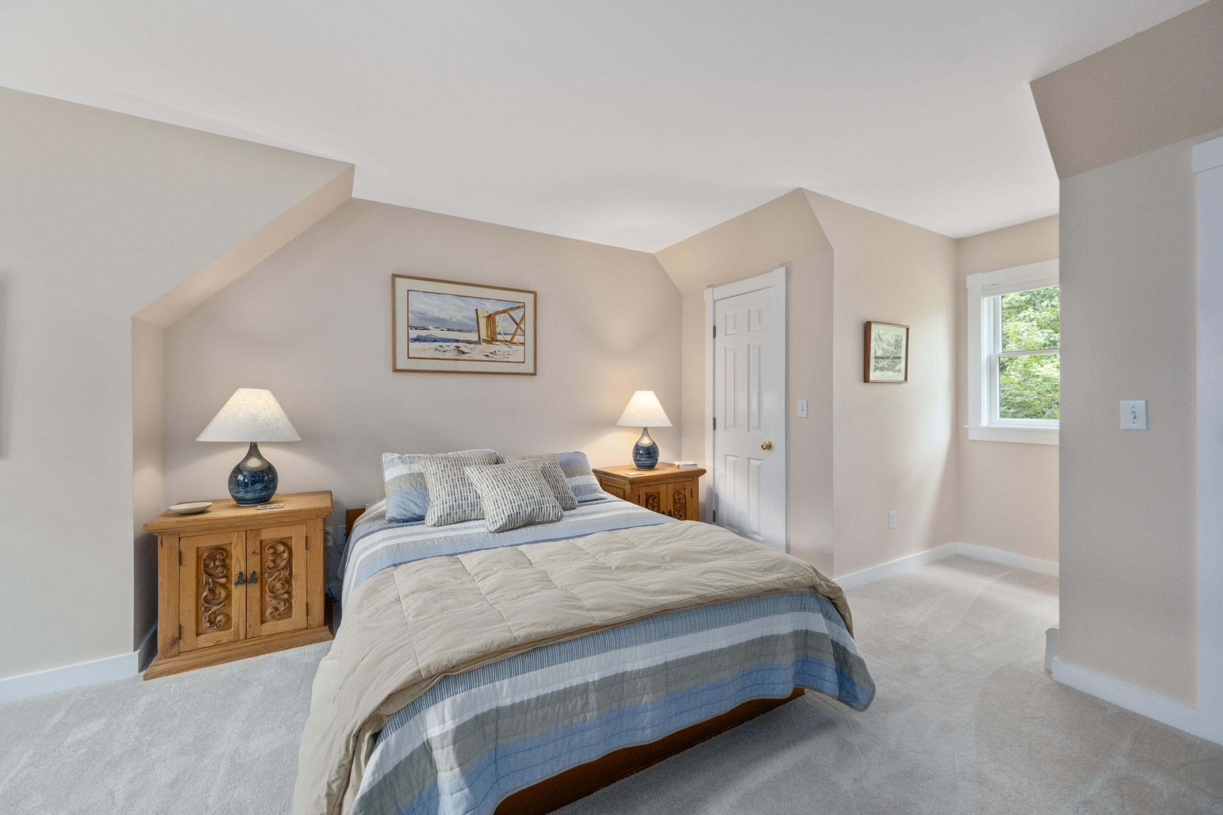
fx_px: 476
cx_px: 612
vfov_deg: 81.2
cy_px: 408
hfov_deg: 104.3
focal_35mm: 14
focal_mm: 9.1
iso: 400
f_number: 8
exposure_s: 1/10
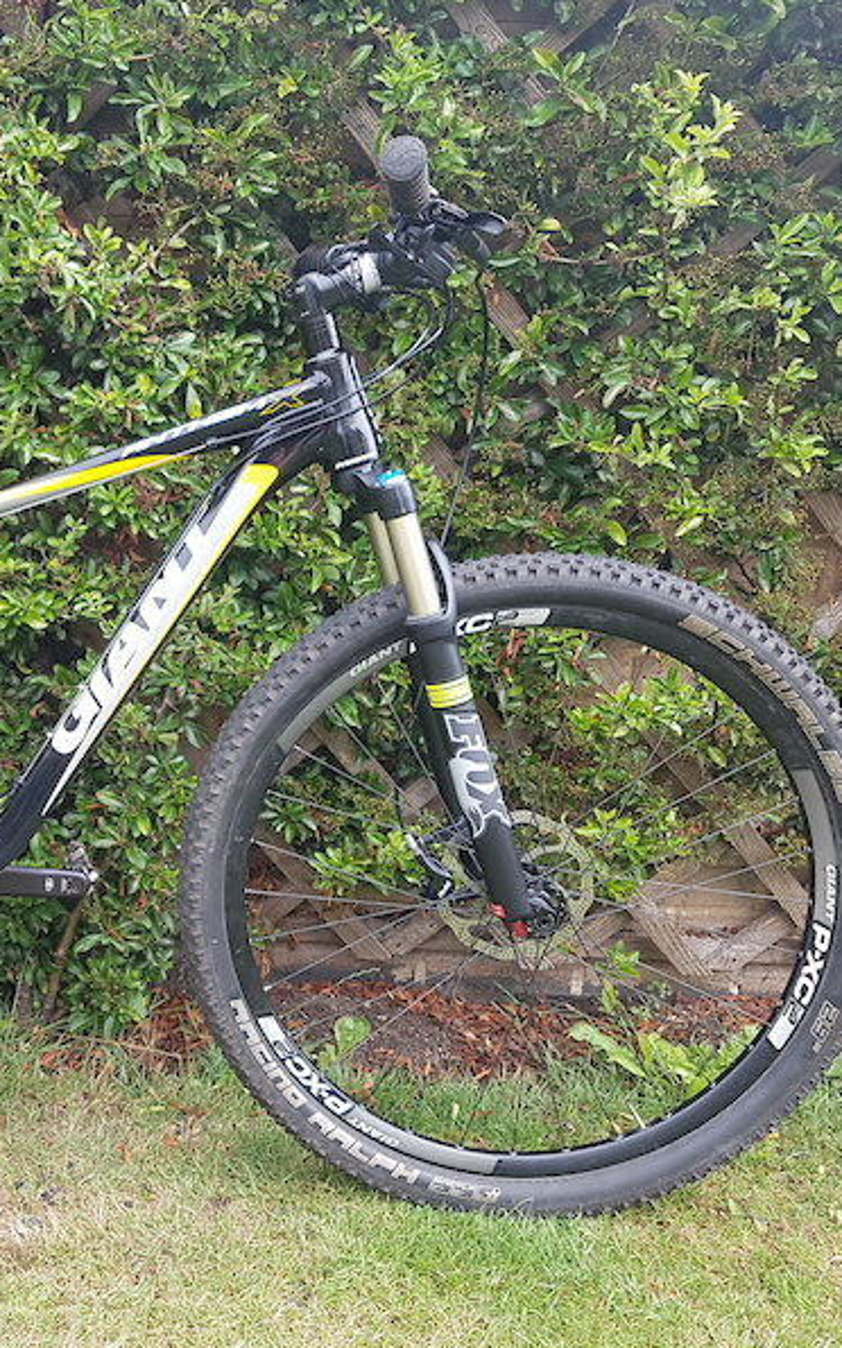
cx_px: 97
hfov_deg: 32.8
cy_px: 672
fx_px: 1360
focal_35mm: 37
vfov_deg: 52.8
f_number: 1.7
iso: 50
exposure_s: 1/218
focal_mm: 4.2
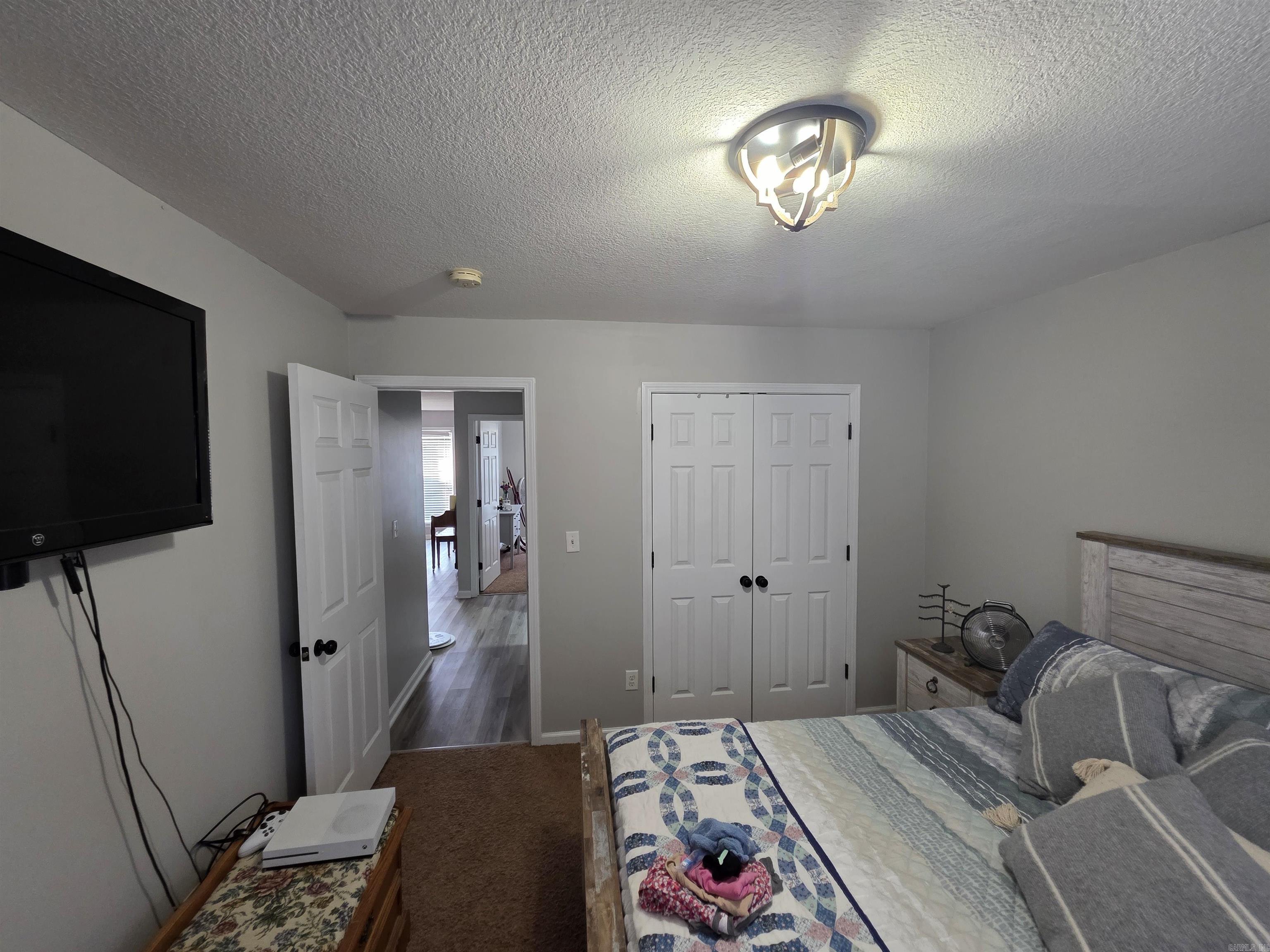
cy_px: 476
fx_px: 477
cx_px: 635
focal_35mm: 13
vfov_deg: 89.9
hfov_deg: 106.2
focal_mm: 2.2
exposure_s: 1/60
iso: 250
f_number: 1.9
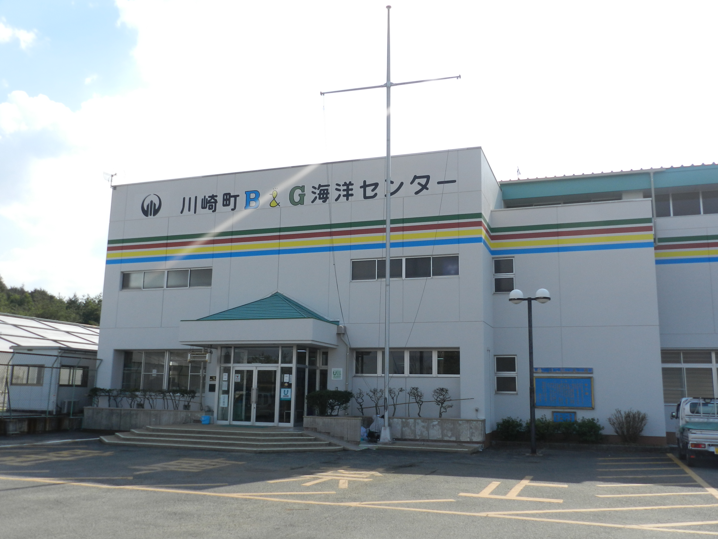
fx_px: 664
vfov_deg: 44.2
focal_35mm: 32
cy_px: 270
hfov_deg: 56.8
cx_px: 359
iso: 160
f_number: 3.7
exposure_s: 1/1250
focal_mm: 5.6
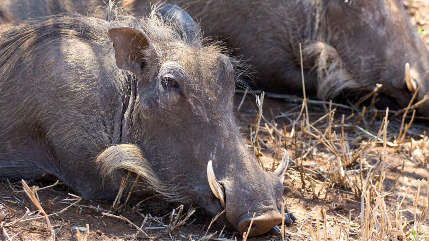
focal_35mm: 309
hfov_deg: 7.0
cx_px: 215
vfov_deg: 3.9
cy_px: 123
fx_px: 3516
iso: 3200
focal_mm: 196.1
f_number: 6.3
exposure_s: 1/1600
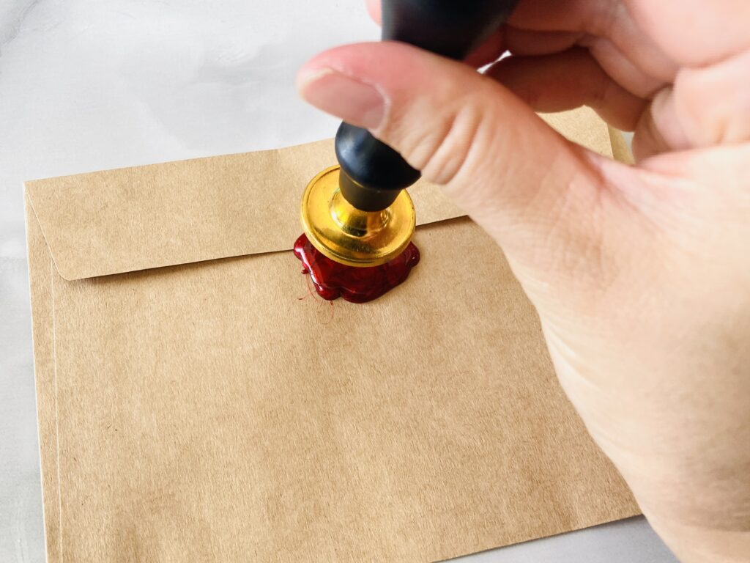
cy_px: 282
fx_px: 607
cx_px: 375
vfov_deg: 49.7
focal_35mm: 28
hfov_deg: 63.4
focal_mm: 3.99
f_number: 1.8
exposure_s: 1/60
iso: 50
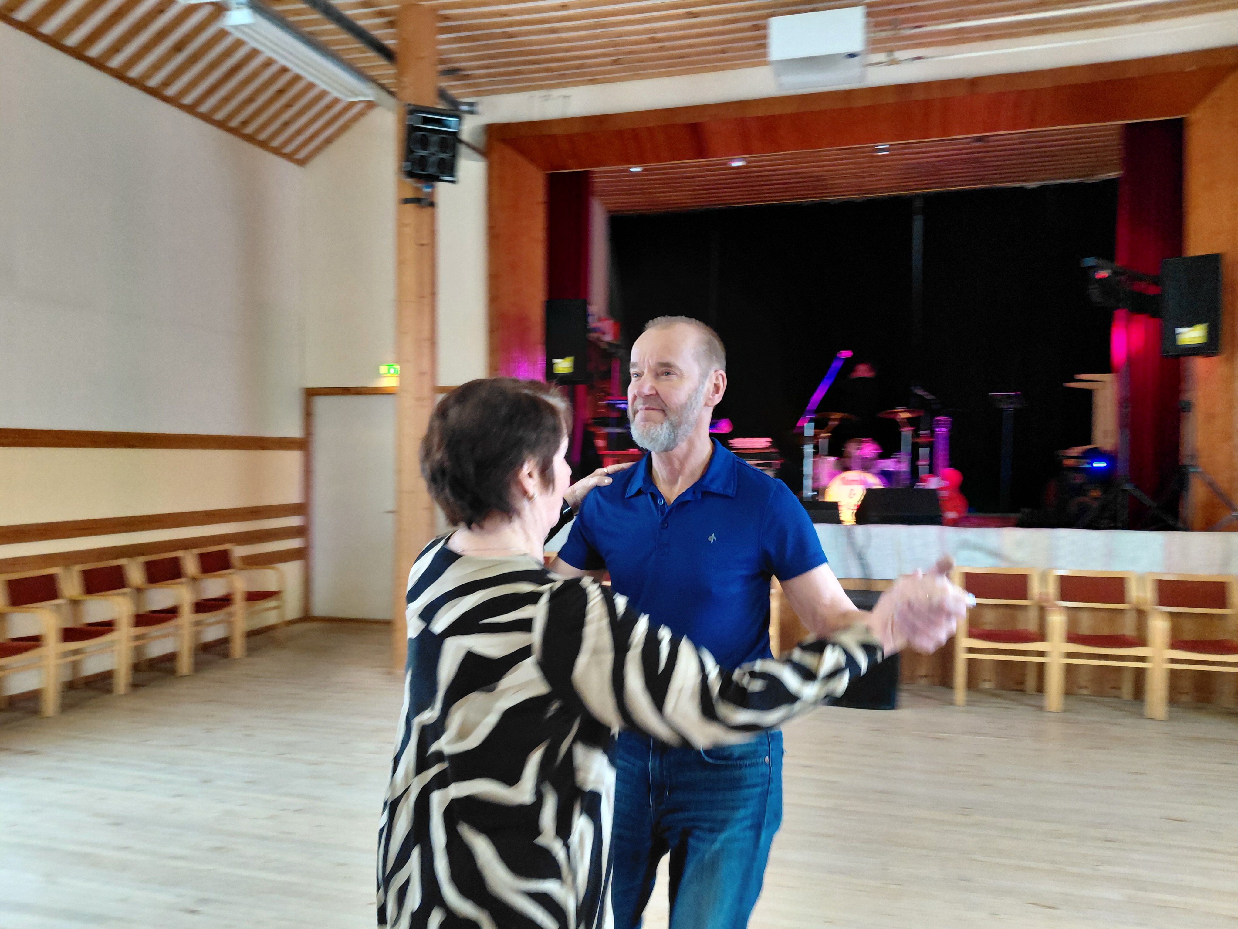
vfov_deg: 54.9
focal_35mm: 25
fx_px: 894
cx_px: 619
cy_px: 464
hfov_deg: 69.4
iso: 320
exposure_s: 1/33.4
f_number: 1.8
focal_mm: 4.69
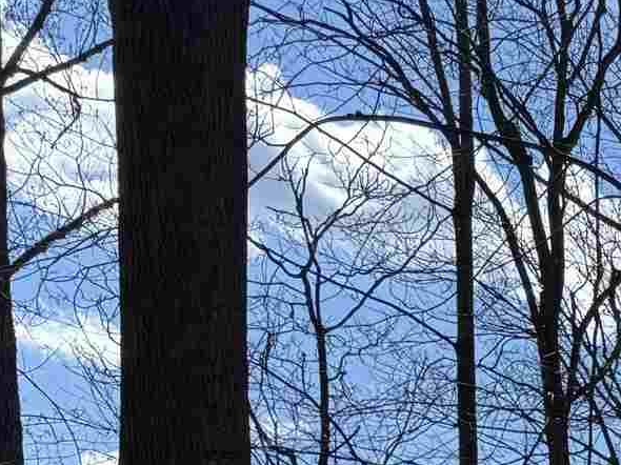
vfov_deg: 10.5
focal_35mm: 125
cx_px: 1615
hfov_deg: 11.9
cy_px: 1056
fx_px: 2242
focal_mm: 6.76
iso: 80
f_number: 1.78
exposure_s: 1/3096
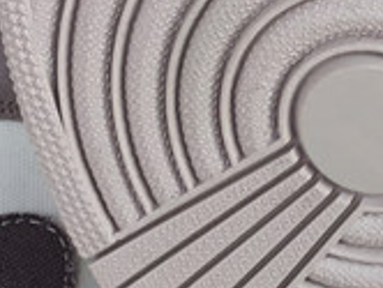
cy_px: 213
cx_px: 318
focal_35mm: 168
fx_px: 1861
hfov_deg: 11.7
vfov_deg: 8.8
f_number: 2.4
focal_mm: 3.3
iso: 25
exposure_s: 1/337
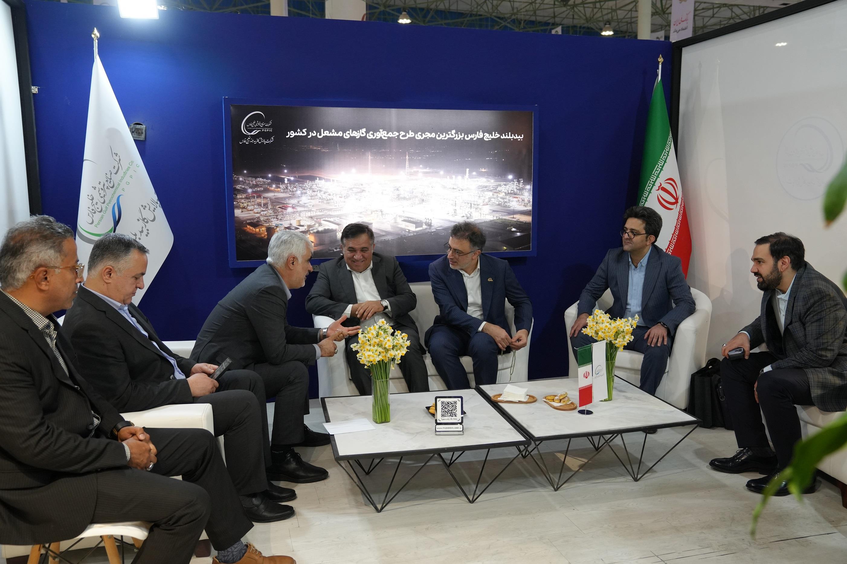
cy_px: 282
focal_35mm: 29
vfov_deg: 45.0
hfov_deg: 63.7
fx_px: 682
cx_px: 424
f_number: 4
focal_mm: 29
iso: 2500
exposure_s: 1/160
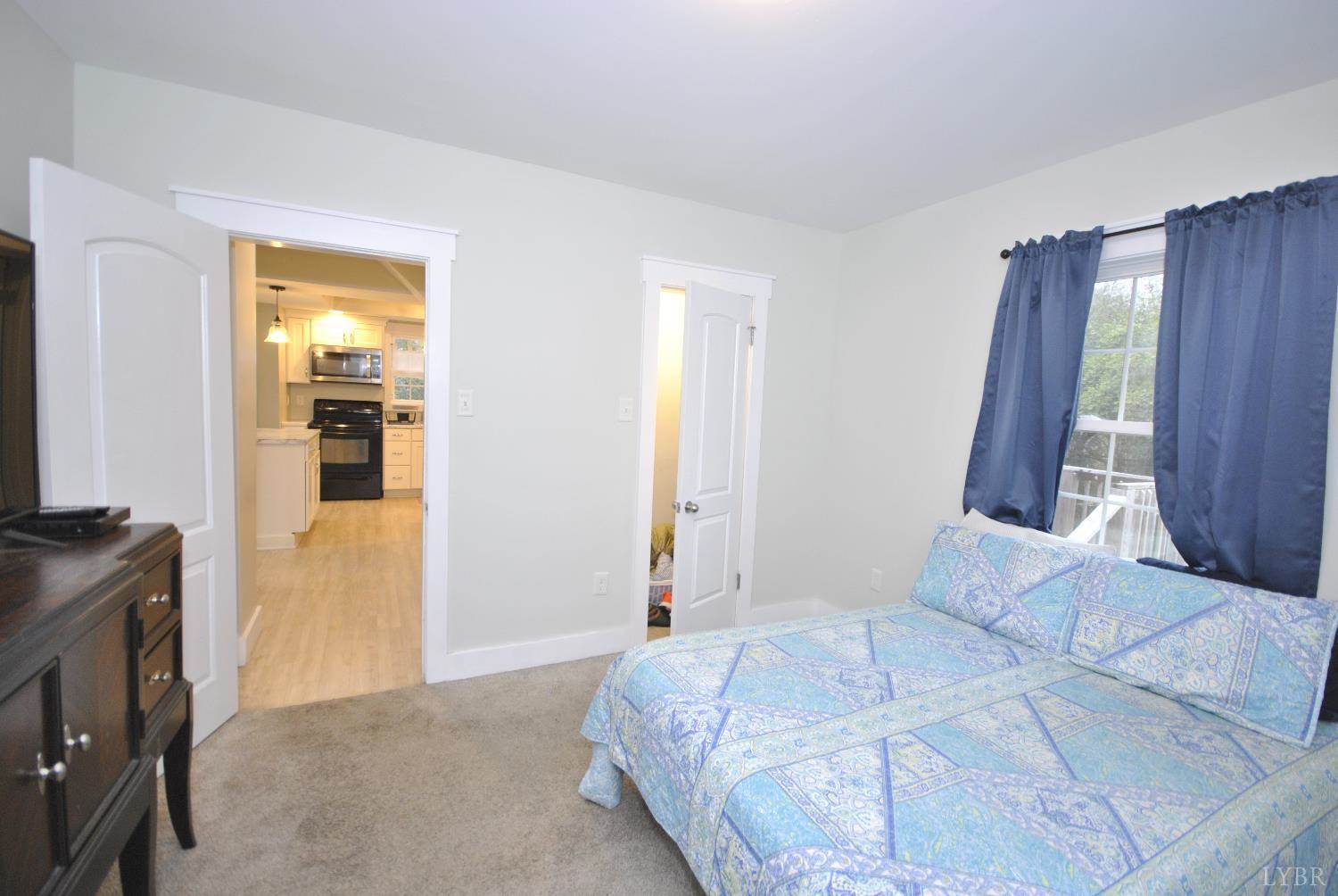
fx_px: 558
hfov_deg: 100.3
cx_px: 669
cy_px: 448
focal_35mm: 15
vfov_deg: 77.5
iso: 400
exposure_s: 1/25
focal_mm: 10
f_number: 4
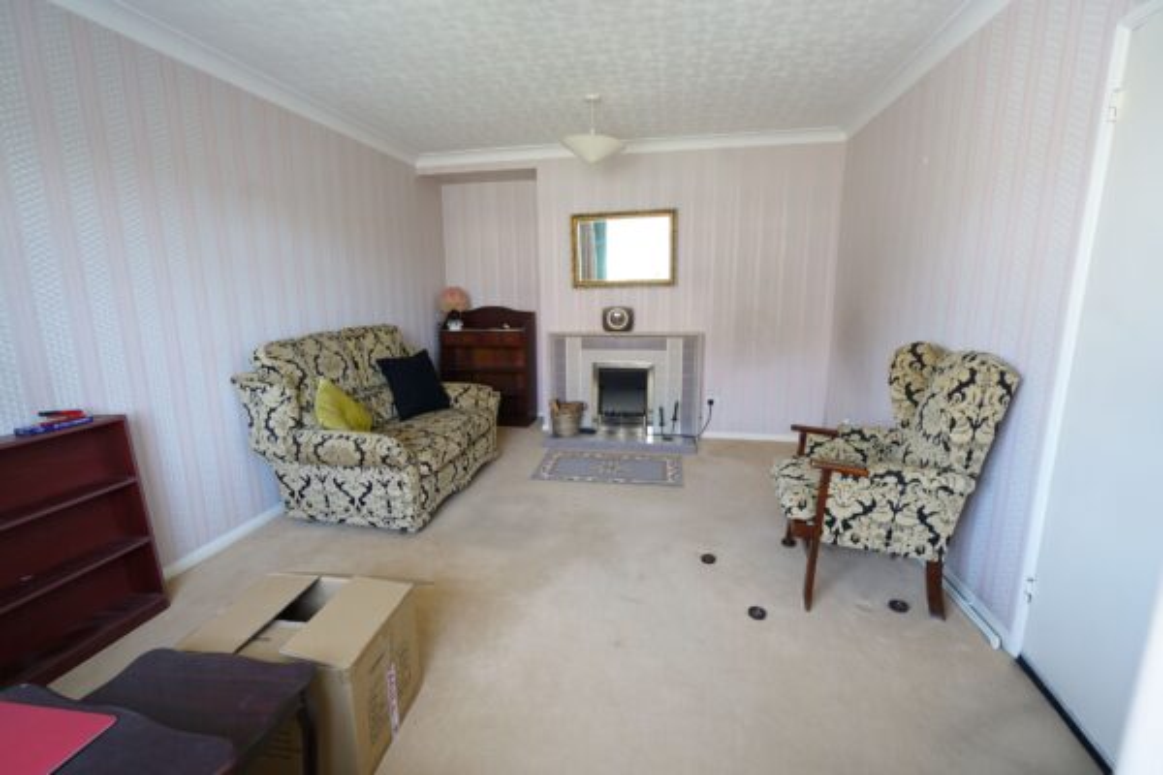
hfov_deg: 96.7
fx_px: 517
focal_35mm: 16
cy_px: 388
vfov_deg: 73.7
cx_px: 582
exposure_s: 1/15
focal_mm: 16
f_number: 5
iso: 500
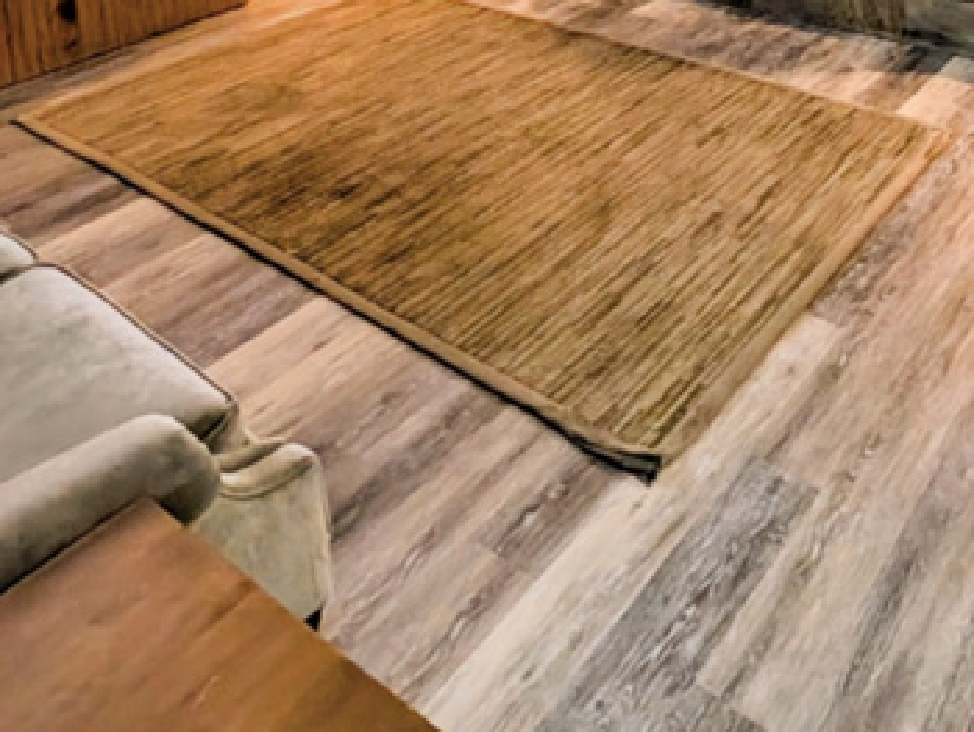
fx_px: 985
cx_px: 651
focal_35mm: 35
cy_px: -214
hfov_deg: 51.6
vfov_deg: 31.6
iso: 62
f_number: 1.95
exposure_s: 1/24
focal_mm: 2.23
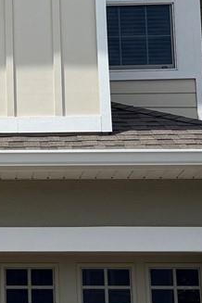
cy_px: 116
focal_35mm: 122
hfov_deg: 10.9
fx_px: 1027
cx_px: -67
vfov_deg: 16.8
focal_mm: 6.76
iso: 80
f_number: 1.78
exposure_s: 1/6173
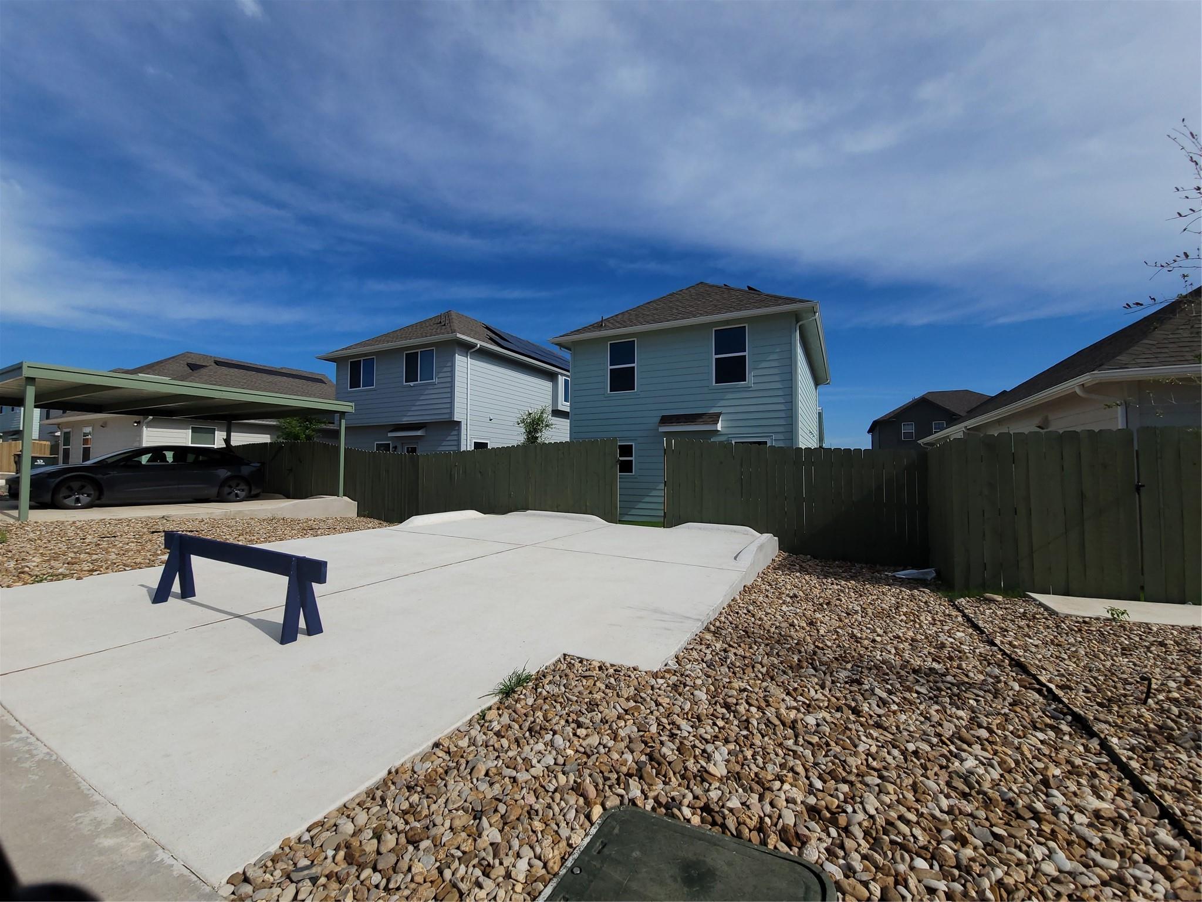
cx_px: 601
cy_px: 451
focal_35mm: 13
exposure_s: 1/2688
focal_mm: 2.2
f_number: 2.2
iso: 50
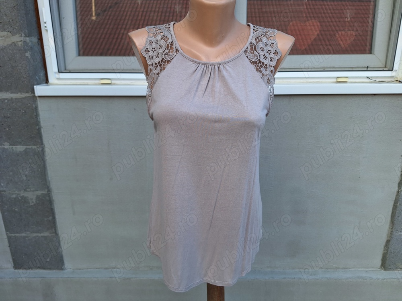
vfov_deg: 58.9
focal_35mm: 23
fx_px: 267
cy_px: 150
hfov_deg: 73.9
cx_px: 201
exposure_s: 1/233
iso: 40
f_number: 1.8
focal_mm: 5.54
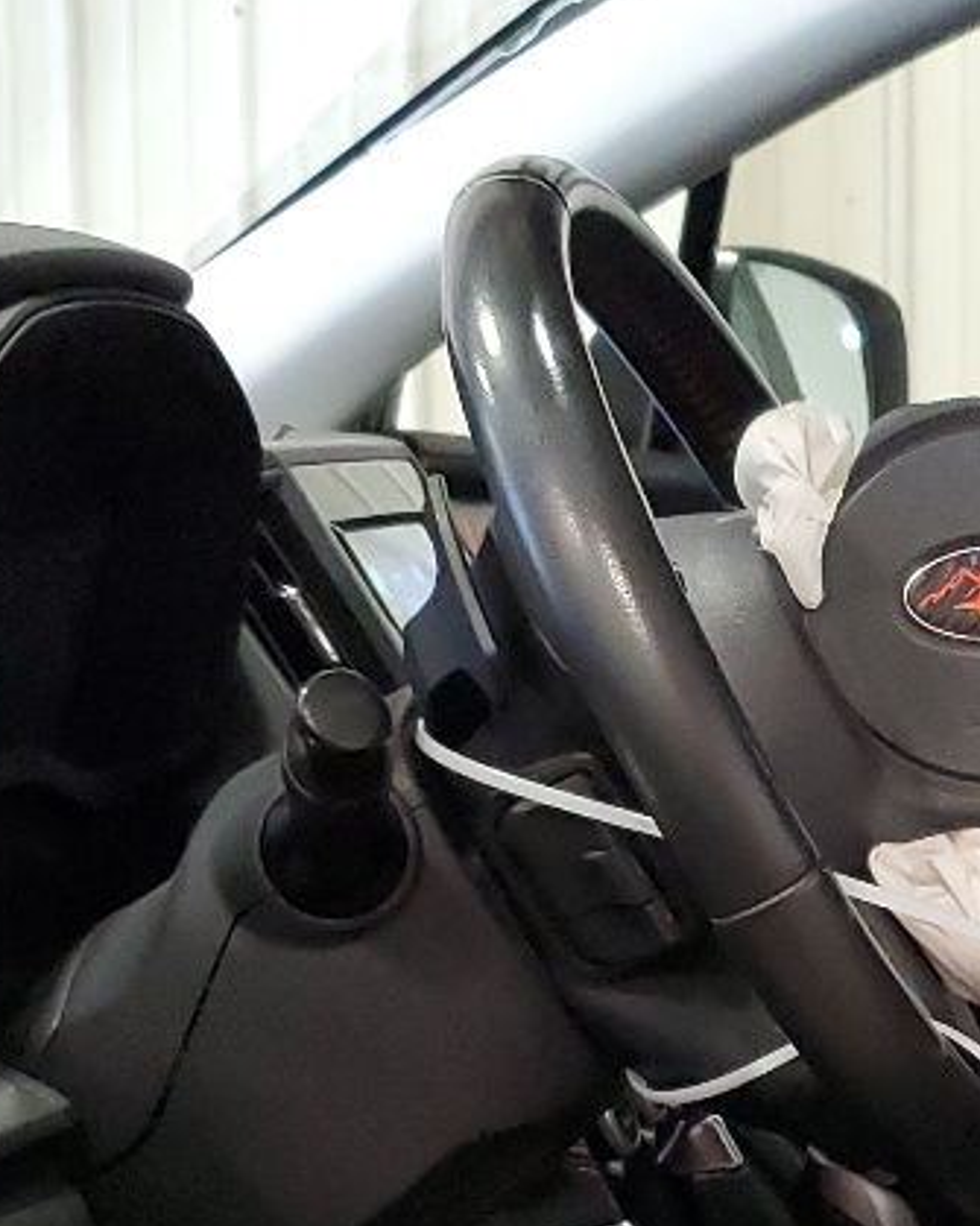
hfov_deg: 15.1
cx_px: 1267
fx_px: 3518
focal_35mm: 97
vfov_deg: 19.2
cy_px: 1217
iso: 341
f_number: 1.5
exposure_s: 1/60.2
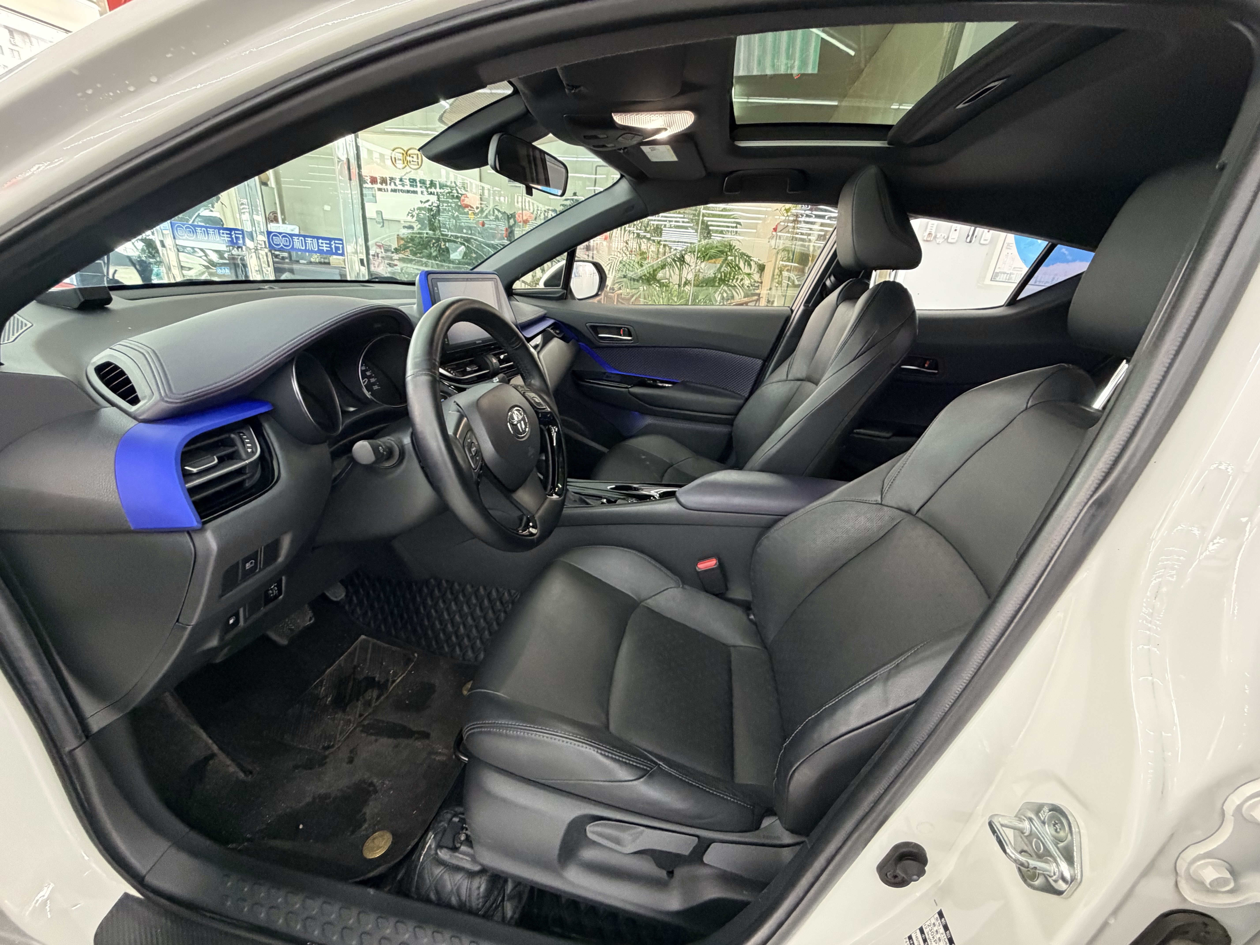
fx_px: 510
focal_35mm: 14
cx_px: 630
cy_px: 472
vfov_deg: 85.7
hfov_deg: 102.1
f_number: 2.2
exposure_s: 1/60
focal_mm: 2.22
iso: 500
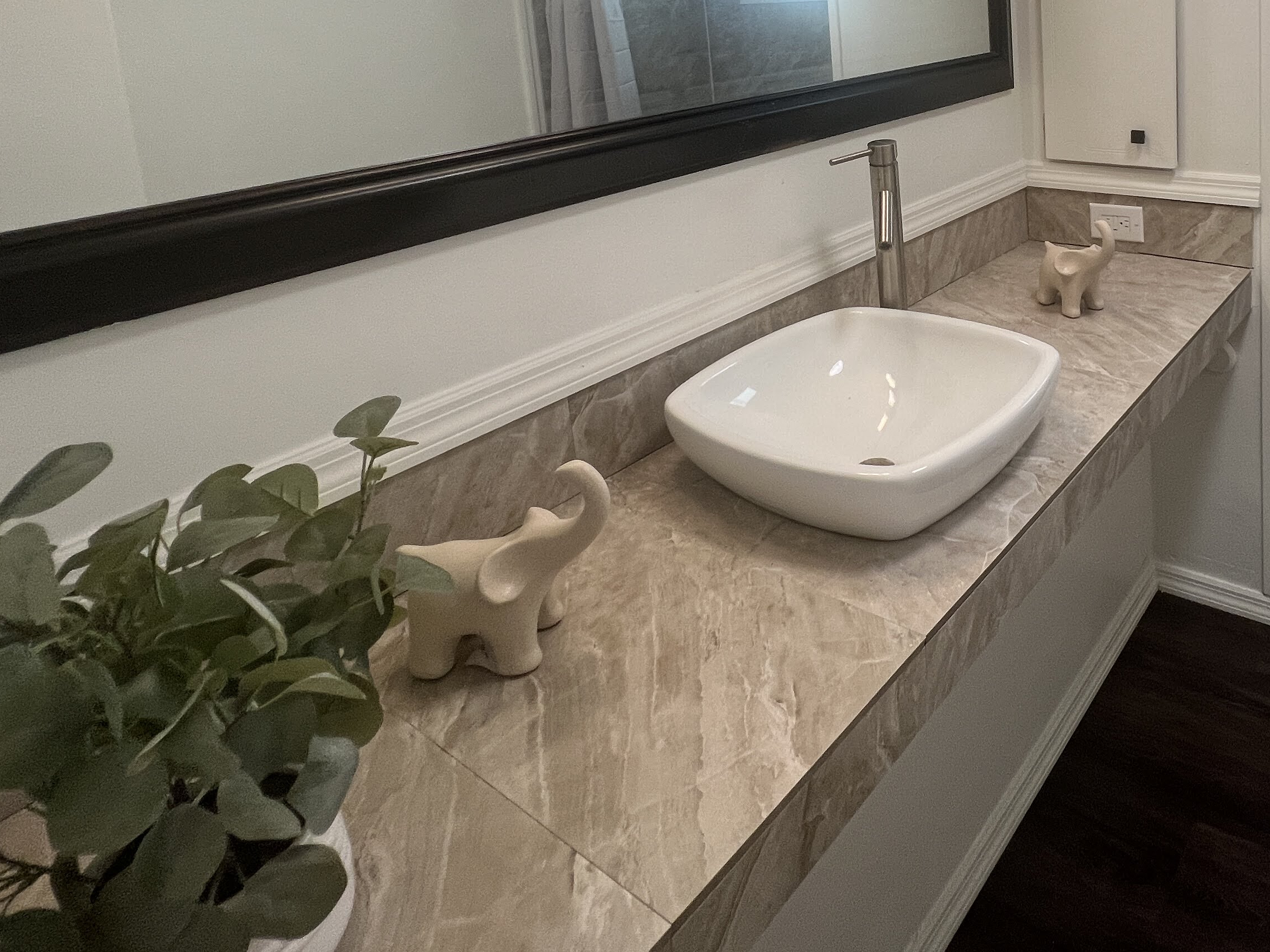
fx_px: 844
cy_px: 138
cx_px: 951
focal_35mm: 23
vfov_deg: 53.3
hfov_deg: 69.1
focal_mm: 1.57
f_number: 1.8
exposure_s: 1/120
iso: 100
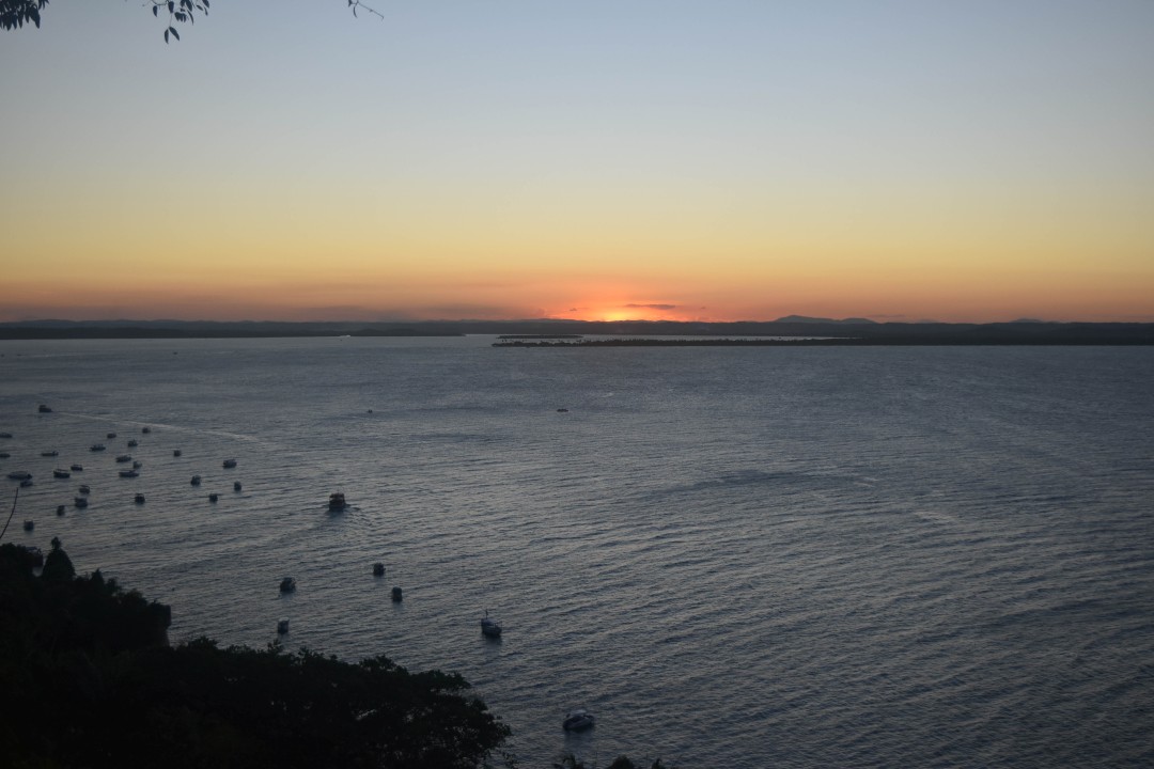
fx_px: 1346
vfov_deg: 31.9
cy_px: 384
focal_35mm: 42
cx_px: 577
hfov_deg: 46.4
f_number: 5
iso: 400
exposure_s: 1/1250
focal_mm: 28
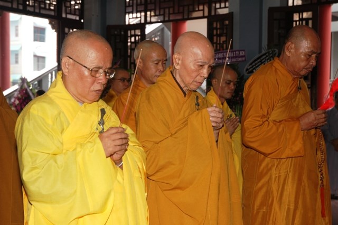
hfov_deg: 30.5
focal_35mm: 66
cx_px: 169
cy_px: 112
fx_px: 619
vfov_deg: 20.6
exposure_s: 1/60
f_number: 4.5
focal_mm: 44
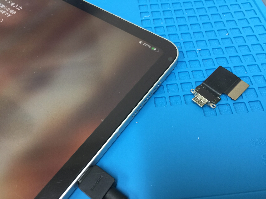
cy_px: 100
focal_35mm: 29
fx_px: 223
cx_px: 133
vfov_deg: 48.2
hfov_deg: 61.7
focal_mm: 4.15
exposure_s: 1/17
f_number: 2.2
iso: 64
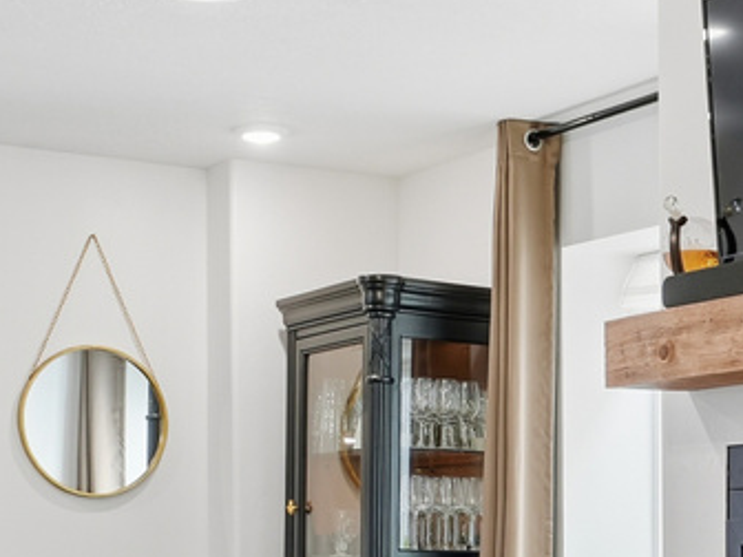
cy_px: 548
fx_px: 1889
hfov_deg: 22.0
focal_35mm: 88
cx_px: 595
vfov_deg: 16.5
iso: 500
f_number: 9
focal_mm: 30
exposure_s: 1/50
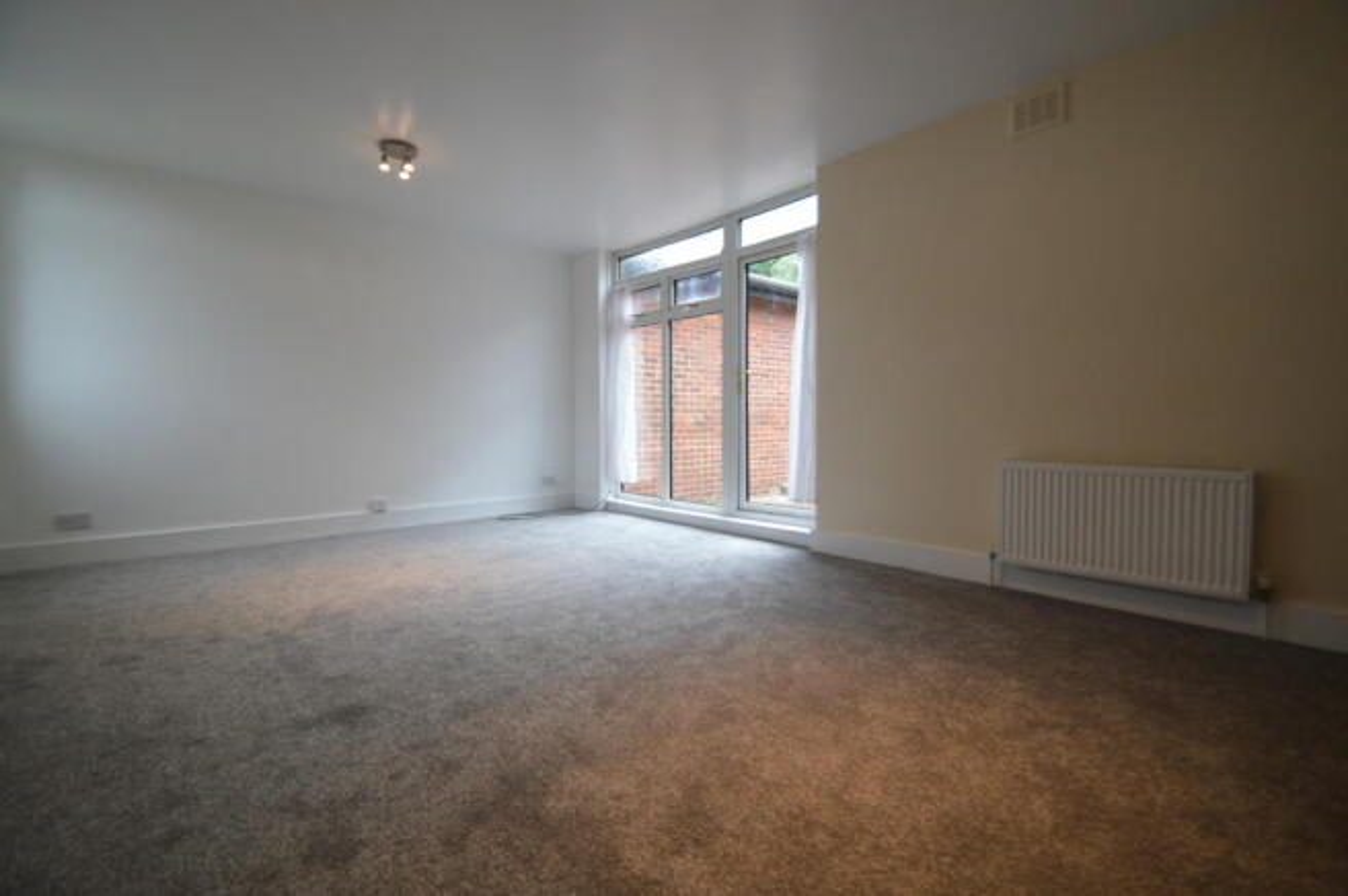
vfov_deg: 77.2
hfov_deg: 100.4
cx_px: 674
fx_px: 561
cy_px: 448
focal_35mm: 15
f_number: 3.5
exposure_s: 1/60
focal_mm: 10
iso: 450
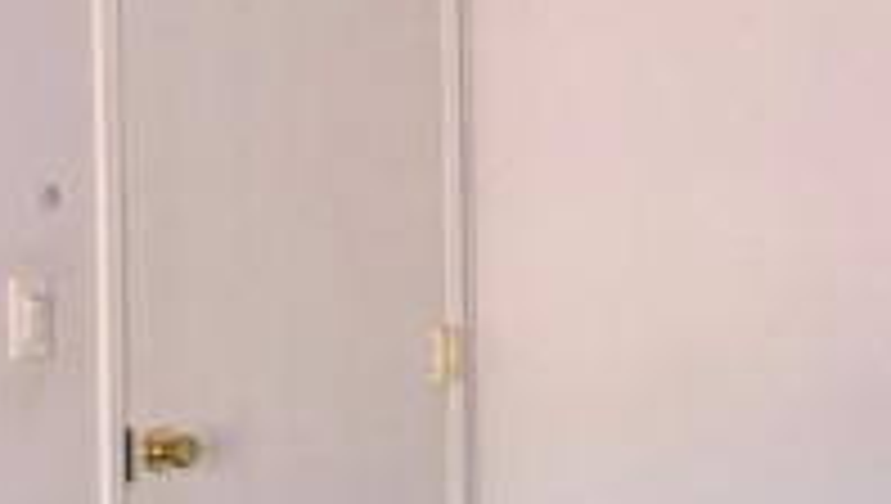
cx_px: 837
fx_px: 2413
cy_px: 194
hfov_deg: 20.4
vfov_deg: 11.9
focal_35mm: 102
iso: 125
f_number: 2.2
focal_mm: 4.15
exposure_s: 1/30
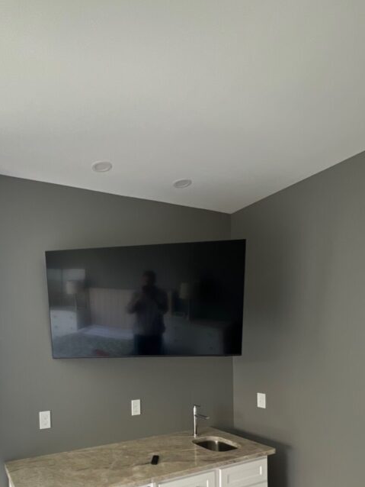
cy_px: 351
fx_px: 309
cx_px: 101
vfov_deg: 72.3
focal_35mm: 22
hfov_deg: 58.6
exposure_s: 1/99
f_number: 1.8
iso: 250
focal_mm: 1.57
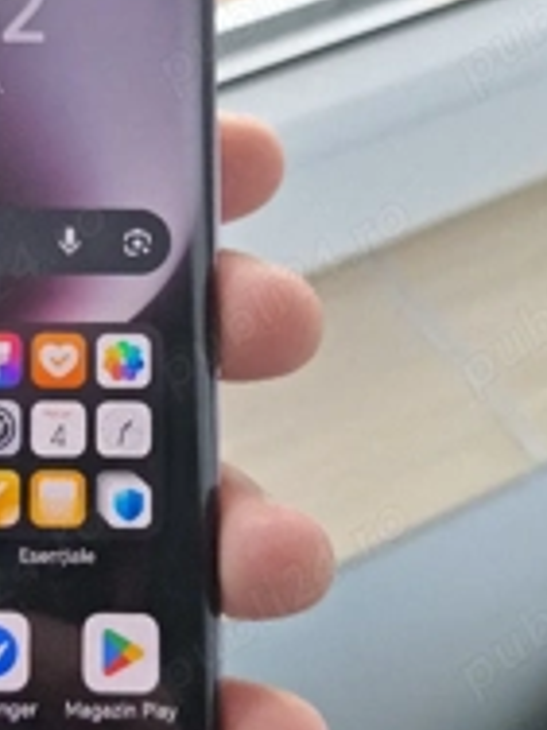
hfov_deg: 28.6
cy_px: 342
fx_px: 1032
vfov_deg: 38.9
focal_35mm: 49
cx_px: 58
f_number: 1.8
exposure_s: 1/50
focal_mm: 5.54
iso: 50
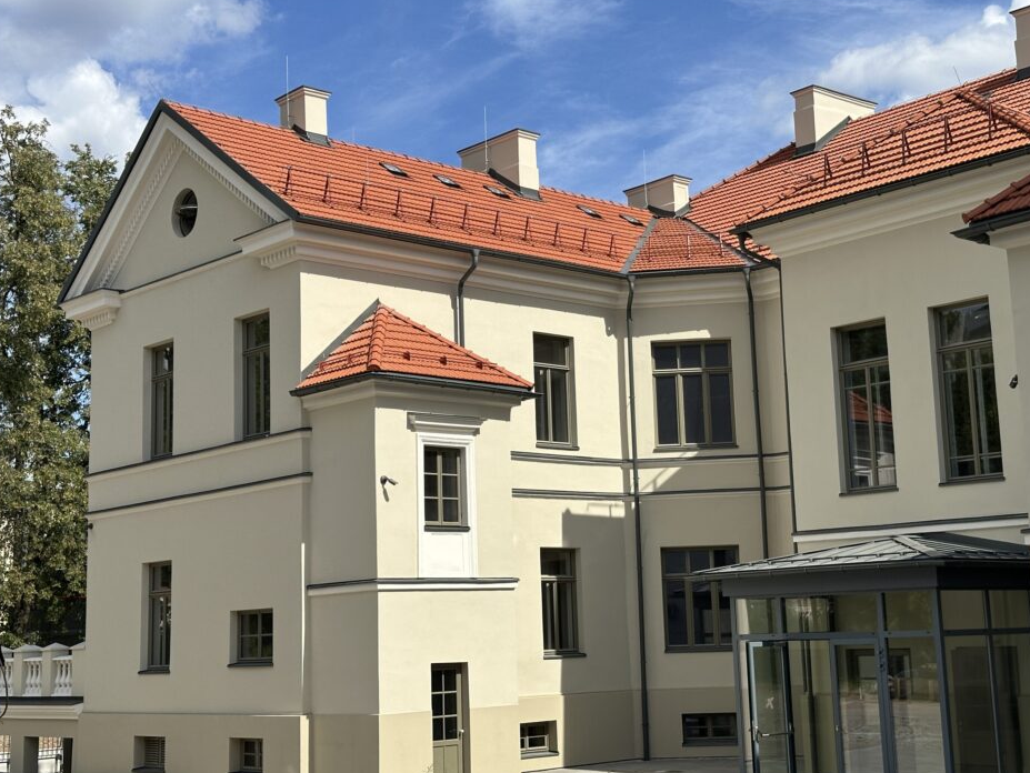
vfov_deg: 27.5
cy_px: 379
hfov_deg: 36.2
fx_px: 1578
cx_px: 537
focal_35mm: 53
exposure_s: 1/5882
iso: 64
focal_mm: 6.86
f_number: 1.78
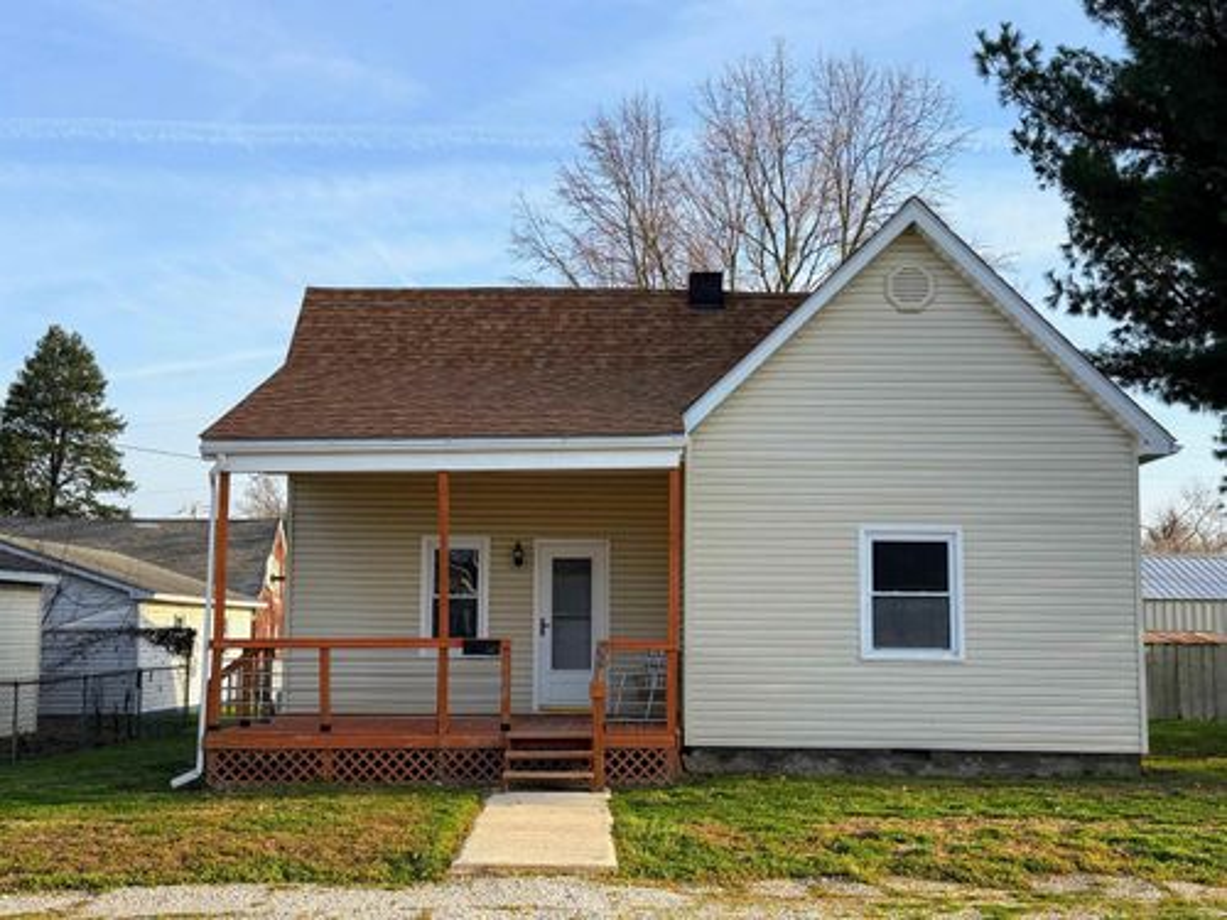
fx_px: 1701
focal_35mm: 48
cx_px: 614
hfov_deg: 39.7
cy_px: 460
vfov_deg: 30.3
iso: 64
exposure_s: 1/2577
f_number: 1.78
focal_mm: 6.76
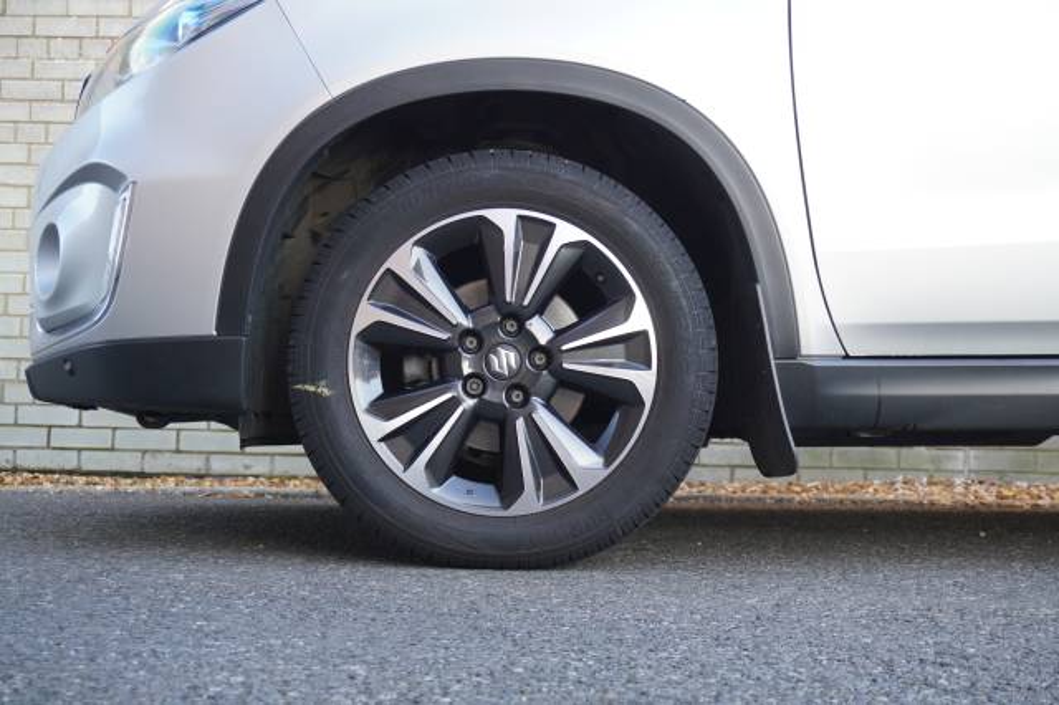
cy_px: 352
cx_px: 530
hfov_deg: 38.9
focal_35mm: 51
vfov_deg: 26.5
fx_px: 1499
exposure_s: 1/60
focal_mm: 34
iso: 500
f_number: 4.5
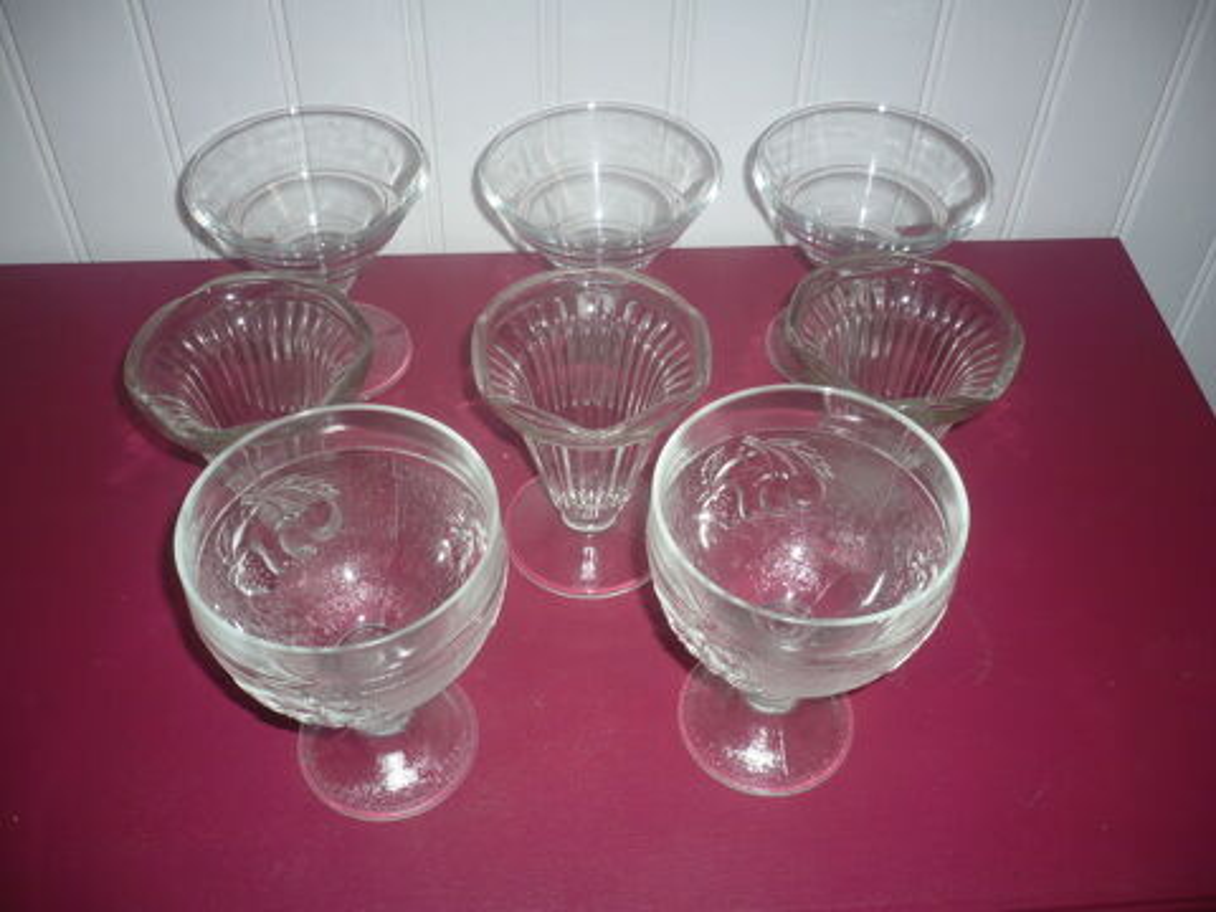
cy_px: 456
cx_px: 608
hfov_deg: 52.6
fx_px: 1229
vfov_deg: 40.7
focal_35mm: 35
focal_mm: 5.8
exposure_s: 1/30
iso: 100
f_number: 2.8
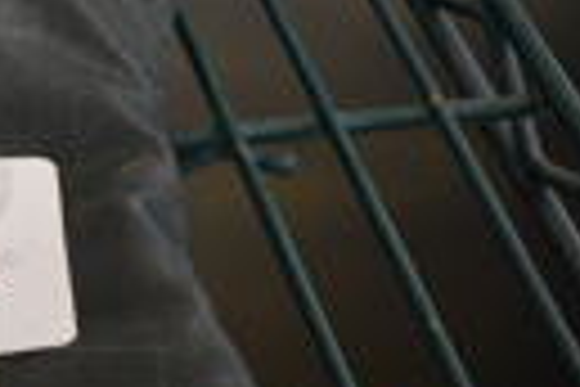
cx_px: -306
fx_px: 2062
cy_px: 364
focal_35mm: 128
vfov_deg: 10.6
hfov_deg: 14.8
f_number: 3.5
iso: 1250
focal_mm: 18
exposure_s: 1/125
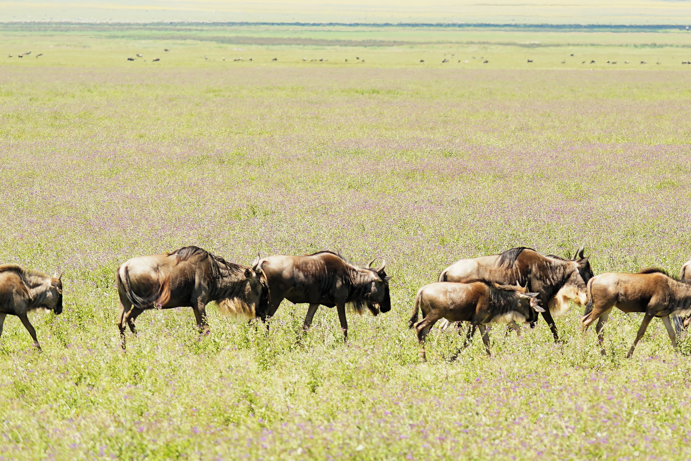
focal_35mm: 336
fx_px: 6449
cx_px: 668
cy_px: 71
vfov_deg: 4.1
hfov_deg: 6.1
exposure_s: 1/160
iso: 100
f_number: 5.6
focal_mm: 150
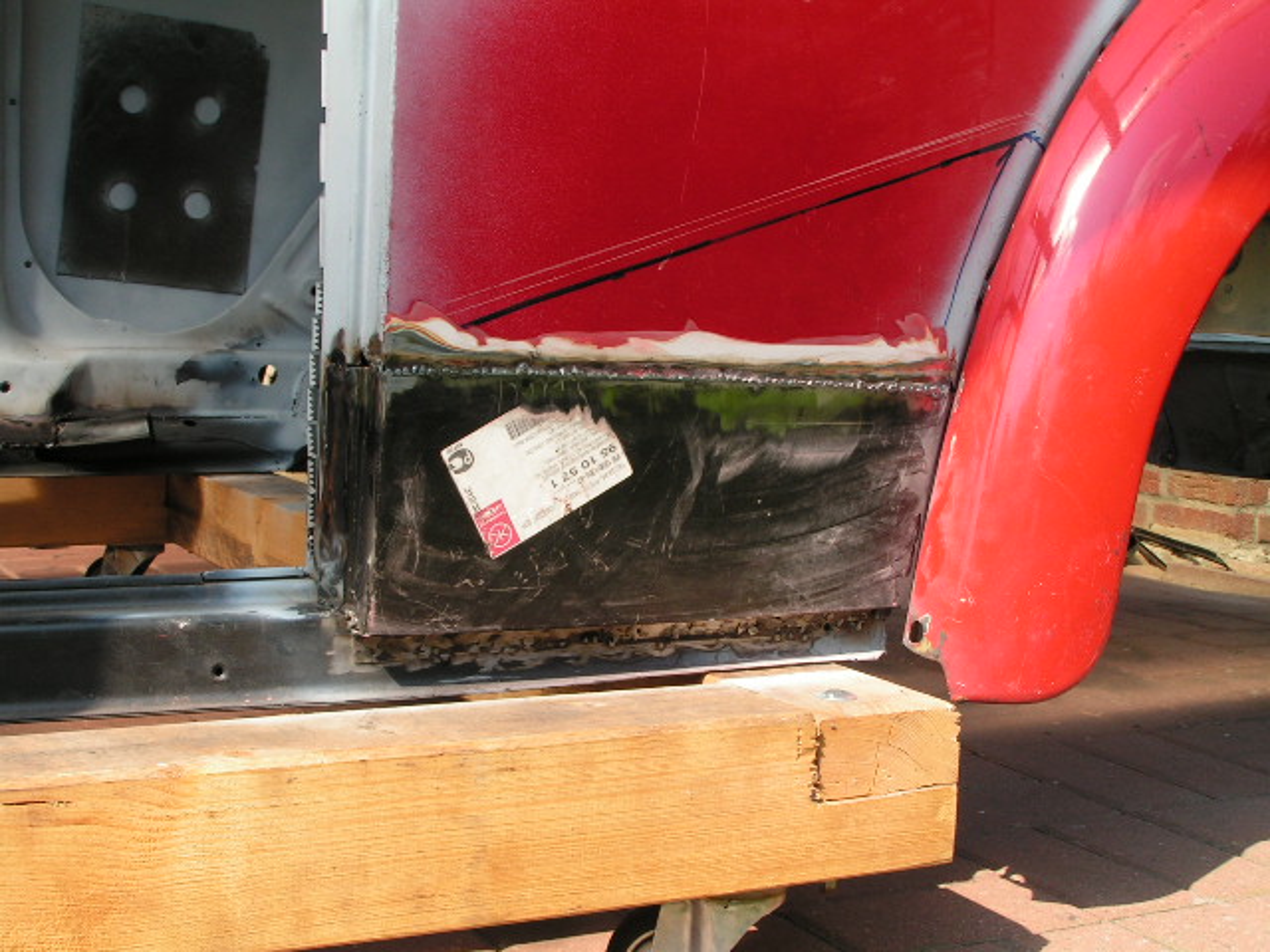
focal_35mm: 54
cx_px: 635
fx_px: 1981
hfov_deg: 35.5
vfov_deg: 27.0
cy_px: 476
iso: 50
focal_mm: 9
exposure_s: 1/160
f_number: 5.6
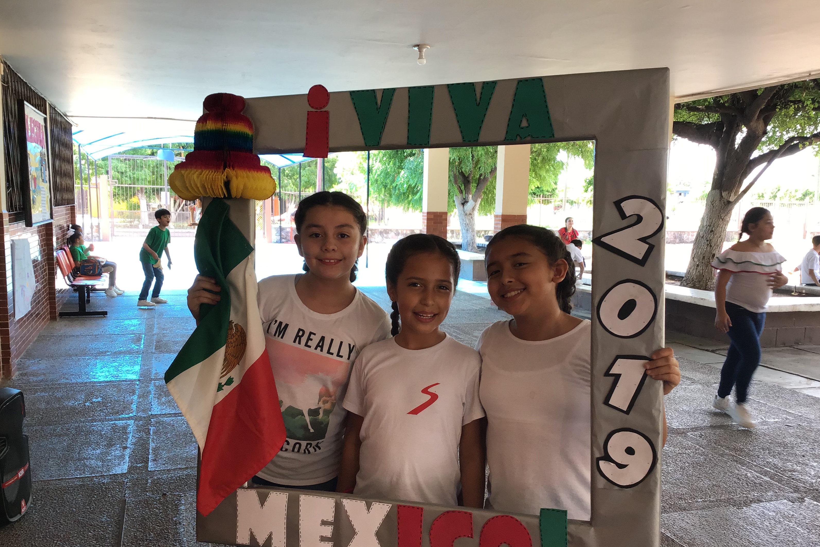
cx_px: 408
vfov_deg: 39.9
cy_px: 314
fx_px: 752
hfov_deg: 57.2
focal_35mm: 33
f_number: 2.4
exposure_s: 1/60
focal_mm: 3.3
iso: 32
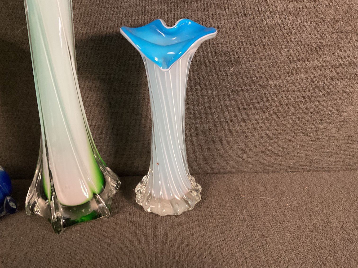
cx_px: 179
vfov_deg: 48.2
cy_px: 134
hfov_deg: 61.7
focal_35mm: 29
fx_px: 300
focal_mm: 3
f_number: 1.8
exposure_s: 1/40
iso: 250
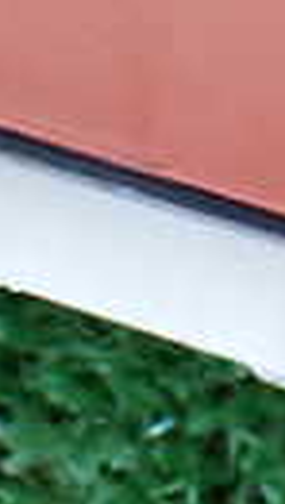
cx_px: 281
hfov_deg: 8.1
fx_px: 2009
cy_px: -342
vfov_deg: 13.2
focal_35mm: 150
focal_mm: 5.4
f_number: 2.3
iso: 800
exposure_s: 1/40
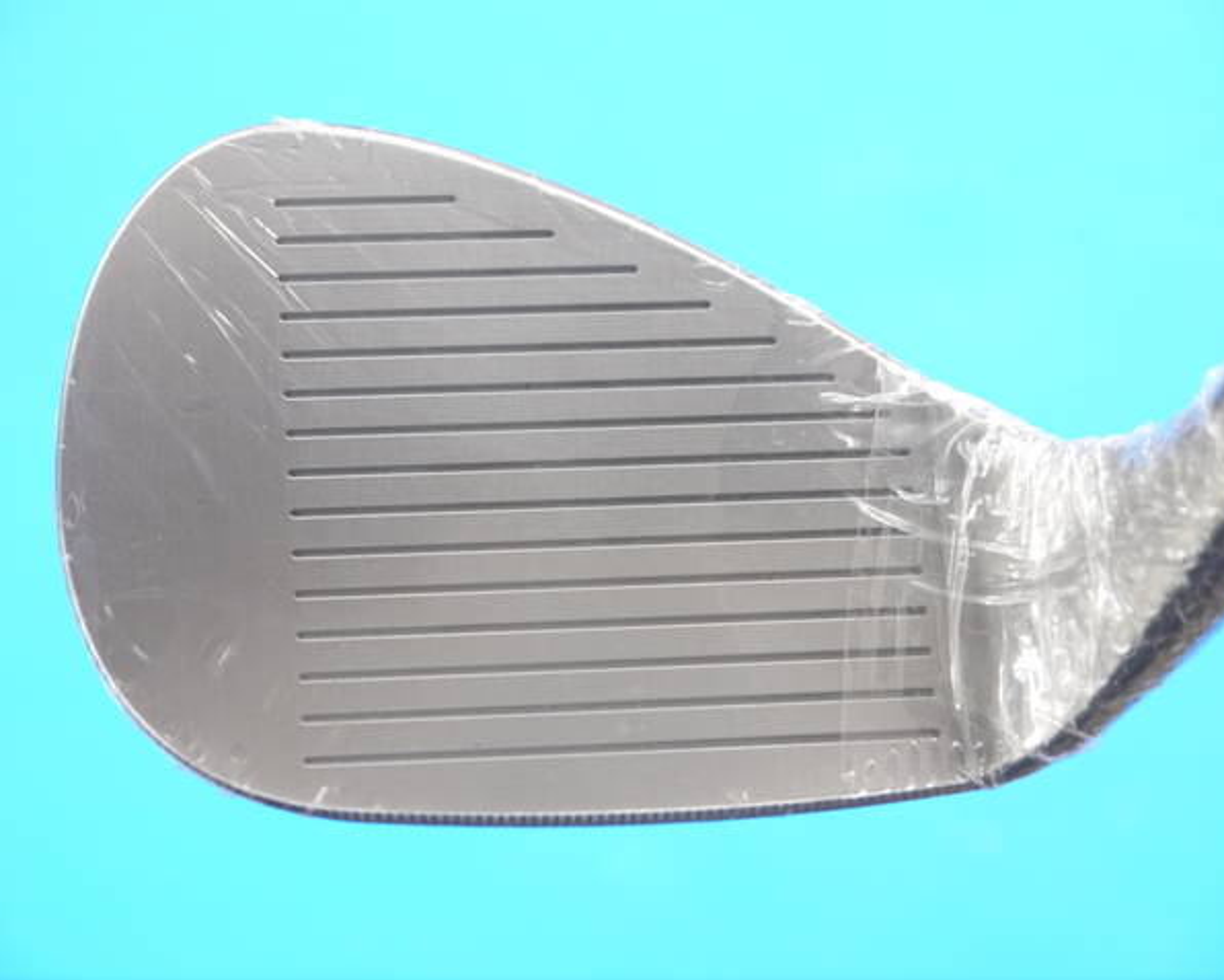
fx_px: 3188
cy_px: 491
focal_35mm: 88
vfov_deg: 17.5
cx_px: 591
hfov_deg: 21.7
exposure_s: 1/40
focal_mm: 42
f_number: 5.6
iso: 800
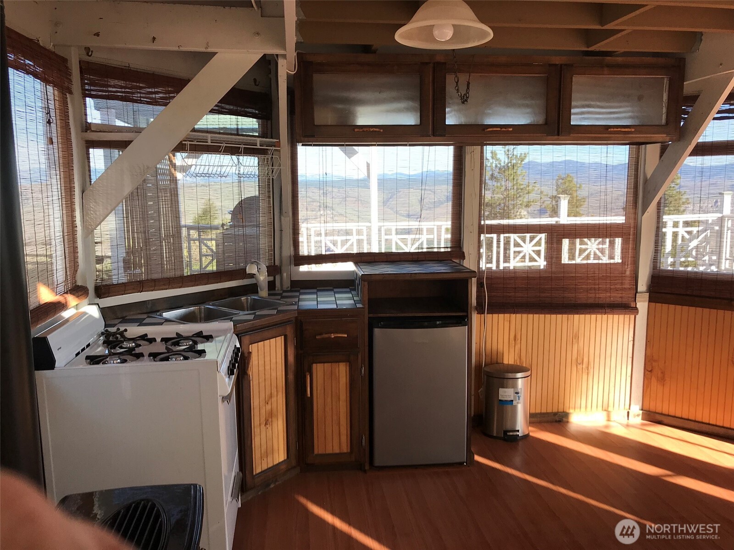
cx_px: 367
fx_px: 594
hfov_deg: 63.4
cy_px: 275
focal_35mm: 28
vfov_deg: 49.7
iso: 20
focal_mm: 3.99
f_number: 1.8
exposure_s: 1/217
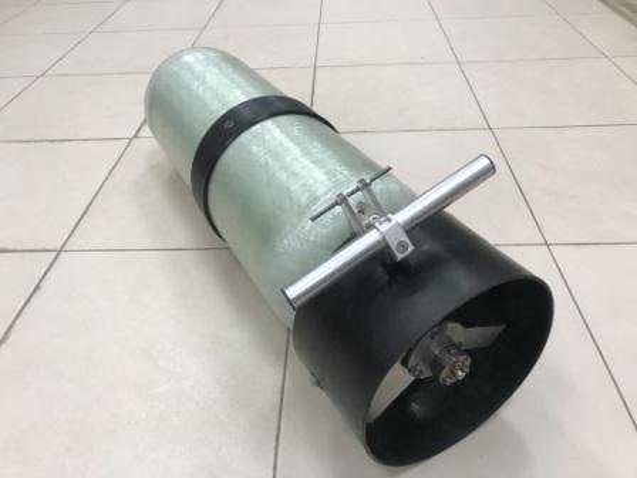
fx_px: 515
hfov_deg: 63.4
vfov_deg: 49.7
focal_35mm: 28
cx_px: 318
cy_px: 239
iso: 25
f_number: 1.8
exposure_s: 1/33
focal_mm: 3.99
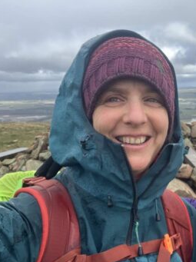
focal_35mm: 33
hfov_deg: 42.9
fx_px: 250
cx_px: 99
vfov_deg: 55.4
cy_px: 133
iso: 20
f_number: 2.2
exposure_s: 1/215
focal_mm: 2.87
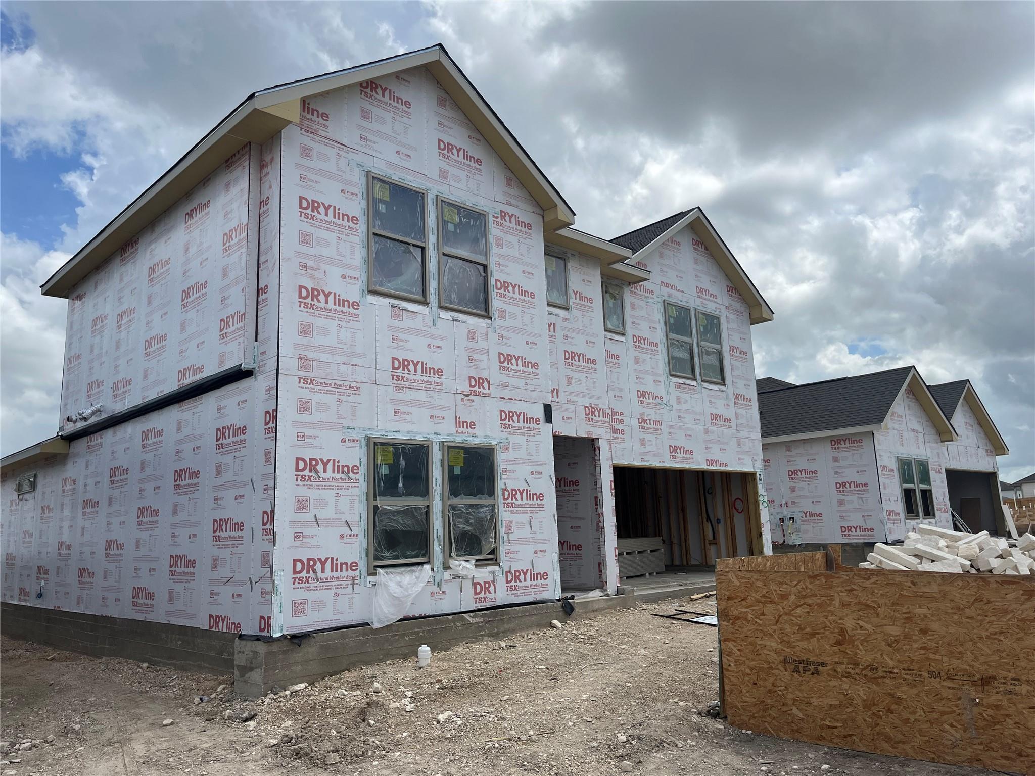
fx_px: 777
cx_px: 518
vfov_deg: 53.1
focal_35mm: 26
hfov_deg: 67.3
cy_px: 388
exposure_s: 1/6897
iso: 50
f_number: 1.6
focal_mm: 5.1
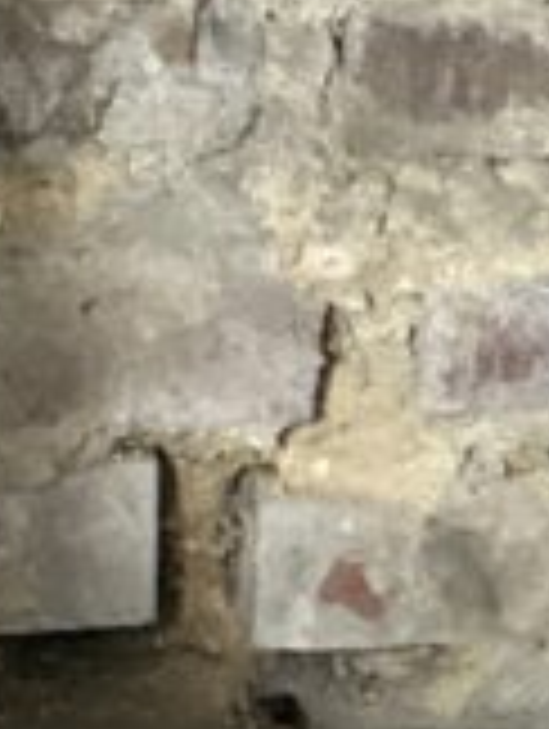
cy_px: 572
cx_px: -860
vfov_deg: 6.0
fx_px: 6918
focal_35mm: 328
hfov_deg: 4.4
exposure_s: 1/17
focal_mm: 6
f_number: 2.4
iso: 160
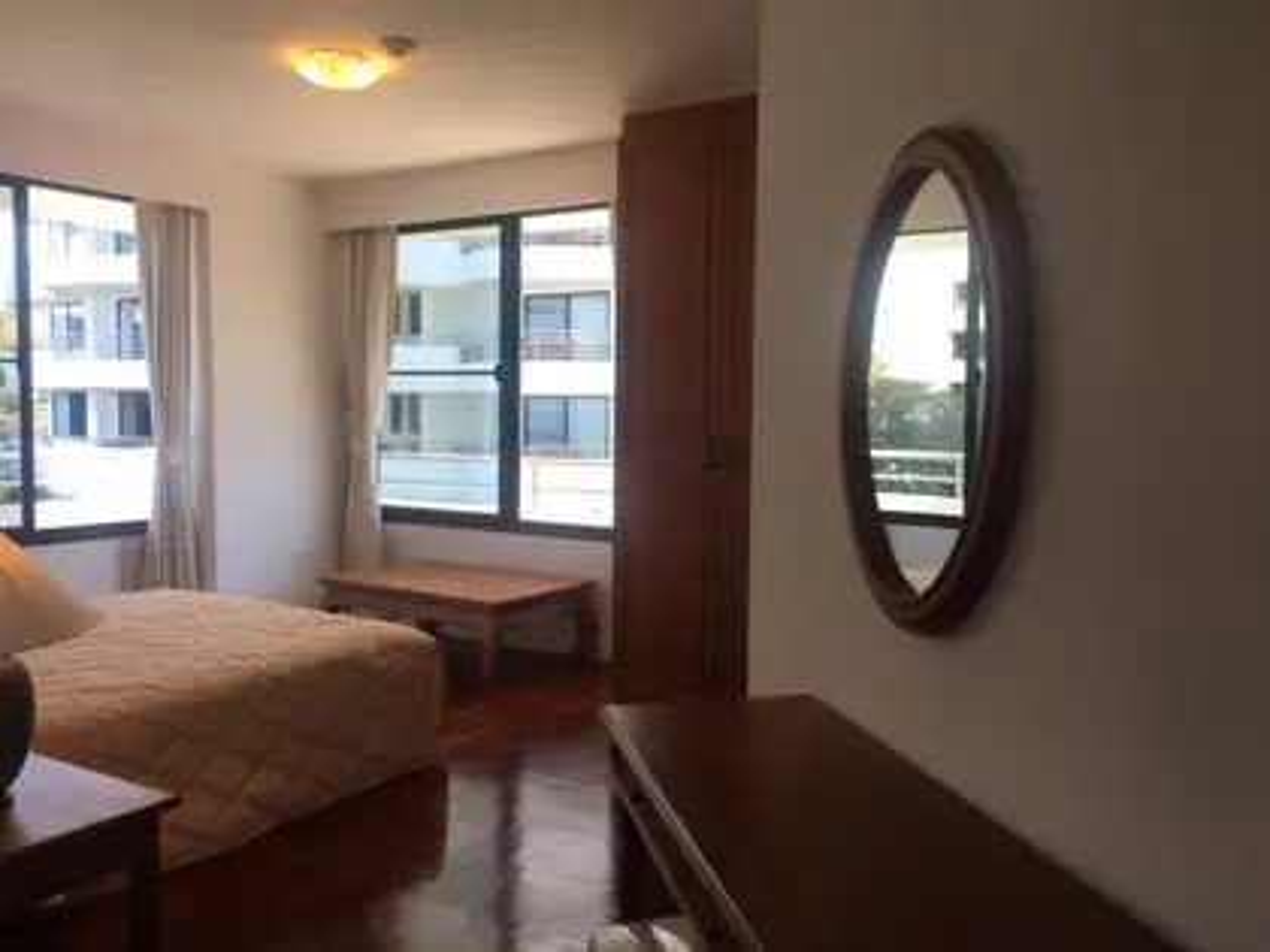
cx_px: 635
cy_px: 476
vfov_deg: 48.2
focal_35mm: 29
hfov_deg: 61.7
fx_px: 1064
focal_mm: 4.15
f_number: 2.2
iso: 25
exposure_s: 1/107
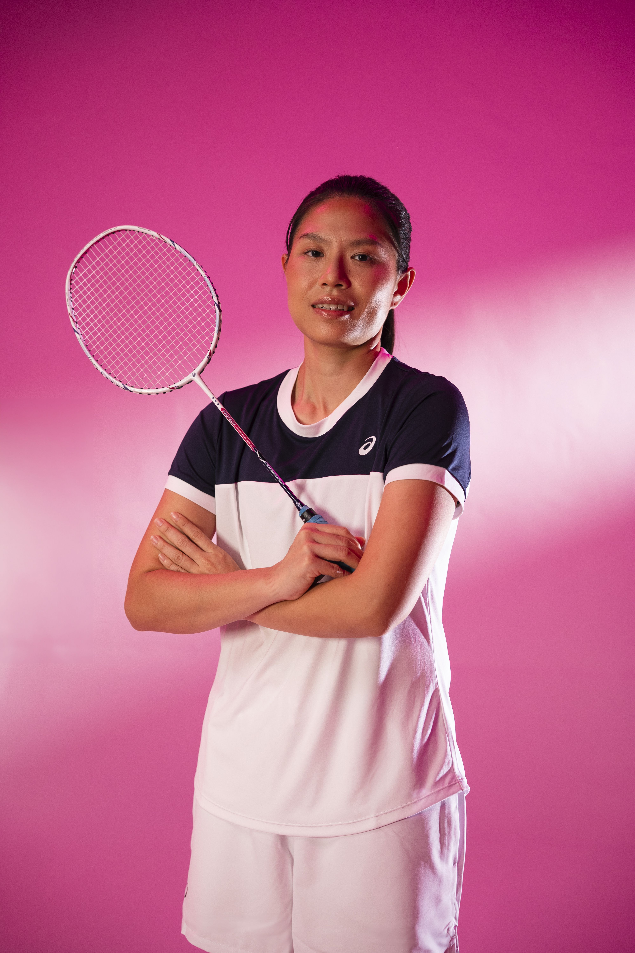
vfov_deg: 38.2
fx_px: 1376
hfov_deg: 26.0
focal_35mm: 52
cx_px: 318
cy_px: 476
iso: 800
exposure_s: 1/200
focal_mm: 52
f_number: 2.8
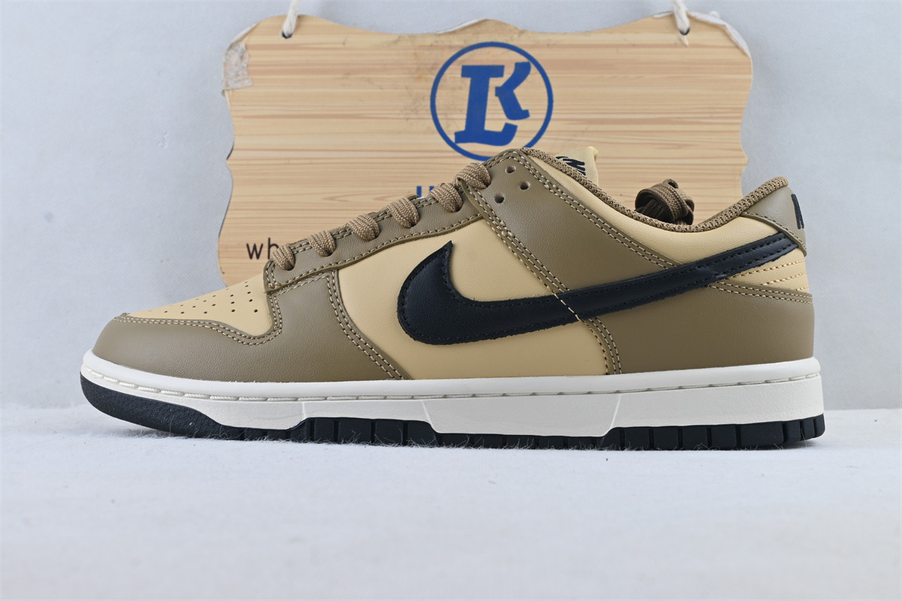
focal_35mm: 45
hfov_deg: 43.6
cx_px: 451
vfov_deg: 29.9
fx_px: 1127
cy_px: 300
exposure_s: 1/15
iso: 100
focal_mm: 30
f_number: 10
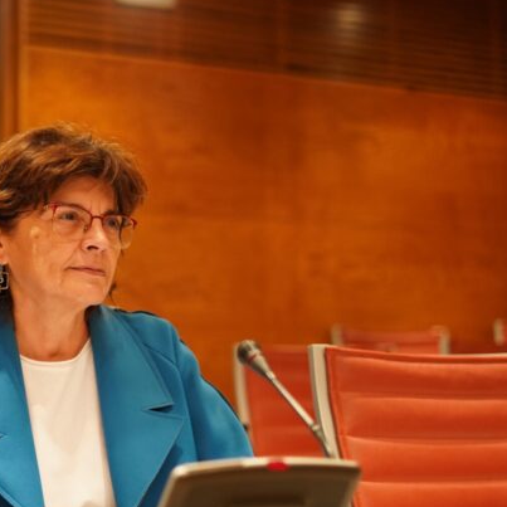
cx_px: 132
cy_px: 311
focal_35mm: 81
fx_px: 1342
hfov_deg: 21.2
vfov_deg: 21.4
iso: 2500
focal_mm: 50
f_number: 2
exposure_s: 1/125
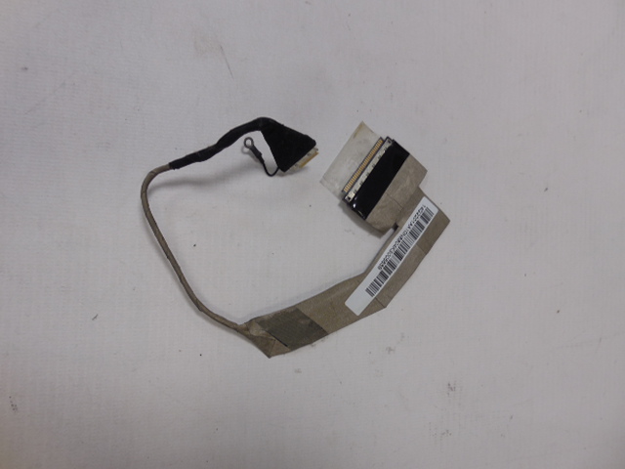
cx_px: 312
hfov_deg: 67.3
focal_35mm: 26
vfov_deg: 53.1
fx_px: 469
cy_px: 234
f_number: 3.5
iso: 200
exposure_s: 1/30
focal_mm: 4.6
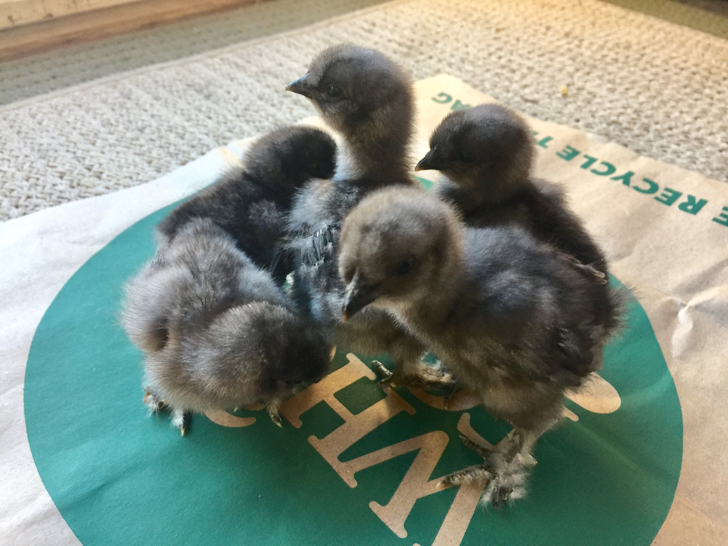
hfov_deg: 61.7
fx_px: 610
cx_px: 364
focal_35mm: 29
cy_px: 273
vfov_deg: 48.2
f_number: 2.2
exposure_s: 1/30
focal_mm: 4.15
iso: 50
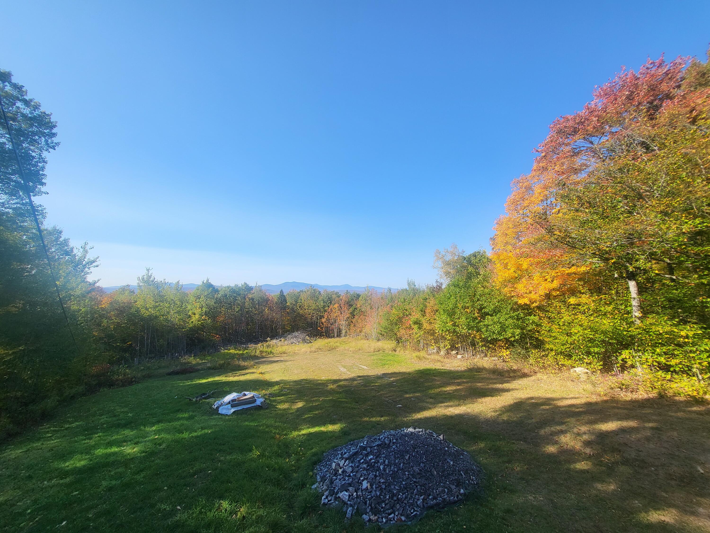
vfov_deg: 89.9
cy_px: 266
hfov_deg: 106.2
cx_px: 355
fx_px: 267
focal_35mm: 13
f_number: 2.2
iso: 32
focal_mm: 1.74
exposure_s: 1/758
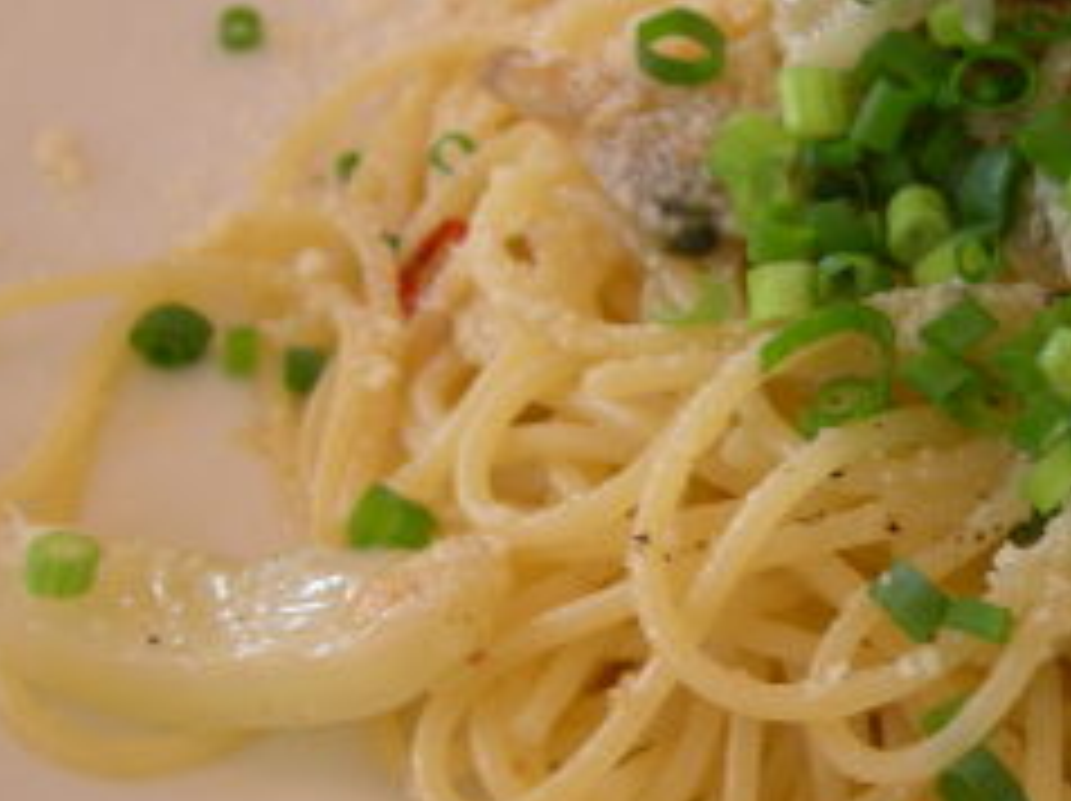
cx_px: 936
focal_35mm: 80
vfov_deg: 18.3
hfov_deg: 23.9
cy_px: 551
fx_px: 2473
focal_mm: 7.8
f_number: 2.8
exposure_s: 1/15.3
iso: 50
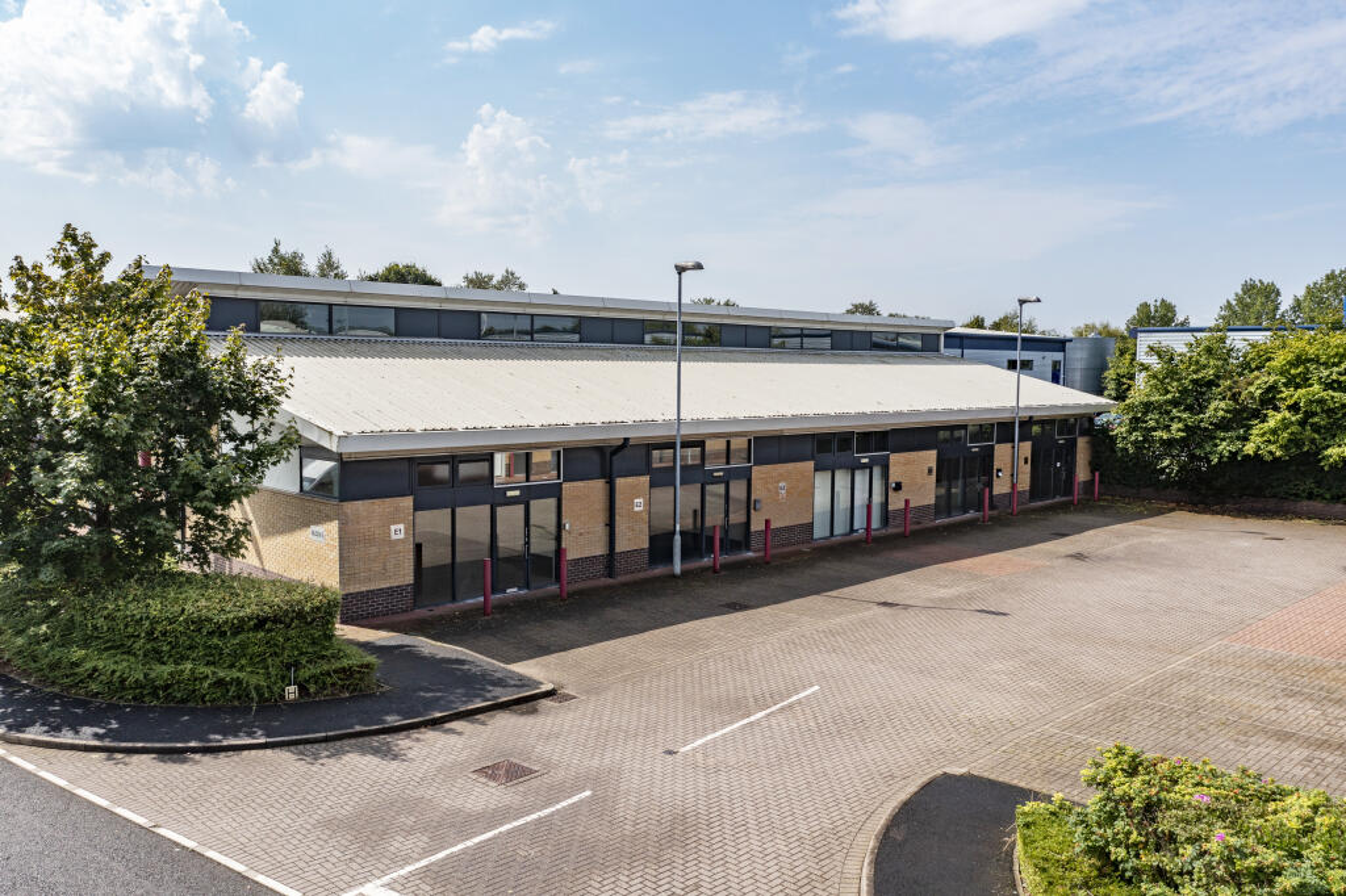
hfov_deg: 65.5
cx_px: 673
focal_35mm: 28
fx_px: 1046
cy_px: 448
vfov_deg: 46.4
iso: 100
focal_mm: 10.26
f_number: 4.5
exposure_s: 1/800
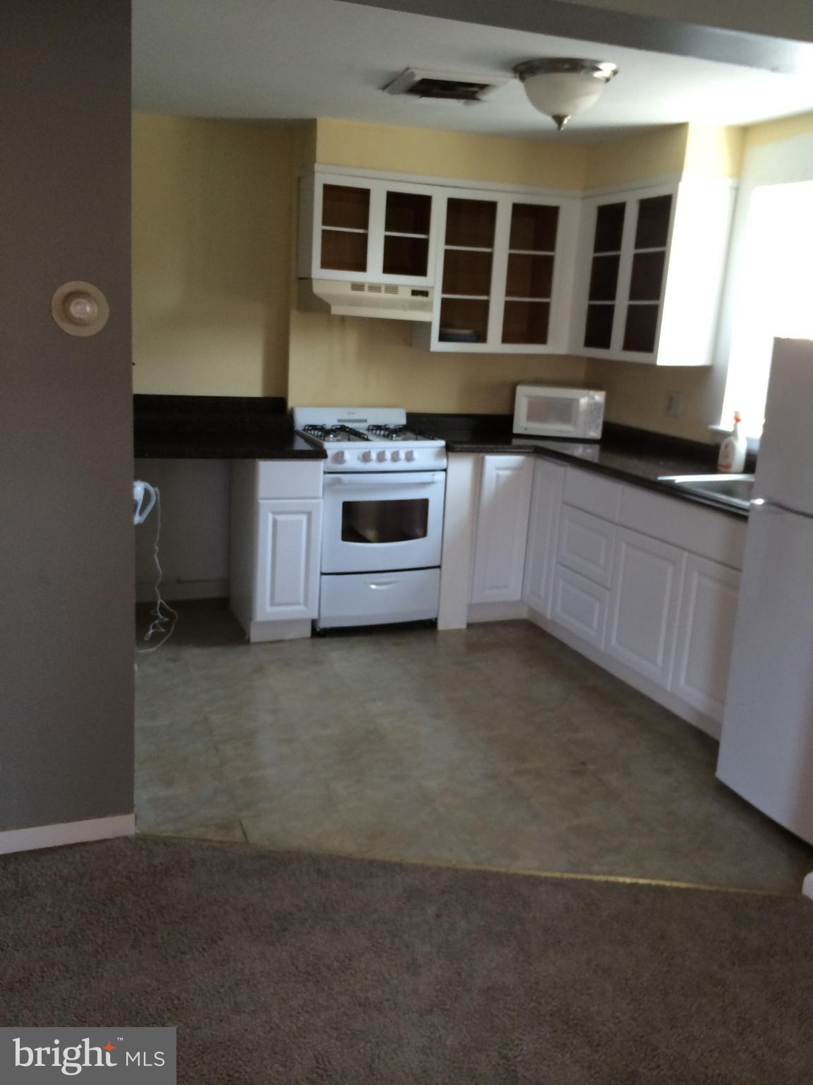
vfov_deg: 60.0
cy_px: 542
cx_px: 406
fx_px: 939
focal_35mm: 30
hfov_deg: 46.8
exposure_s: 1/30
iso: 80
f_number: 2.2
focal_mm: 4.12
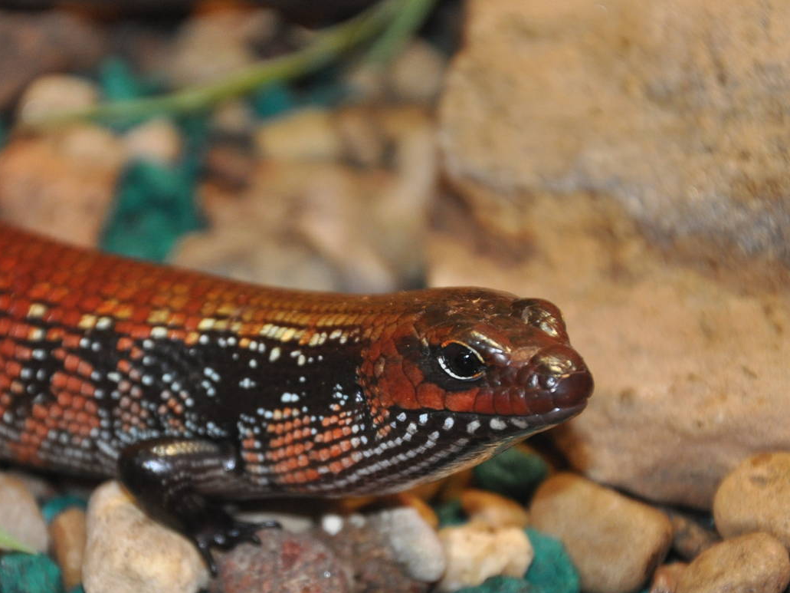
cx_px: 263
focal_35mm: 235
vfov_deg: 6.3
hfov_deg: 8.4
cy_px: 402
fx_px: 5357
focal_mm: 105
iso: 800
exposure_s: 1/60
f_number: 5.6
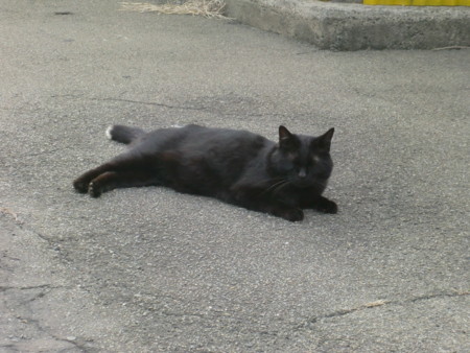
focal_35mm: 112
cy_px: 176
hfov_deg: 17.6
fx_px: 1521
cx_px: 235
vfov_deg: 13.2
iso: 200
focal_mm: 18.6
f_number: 5.9
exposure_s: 1/125
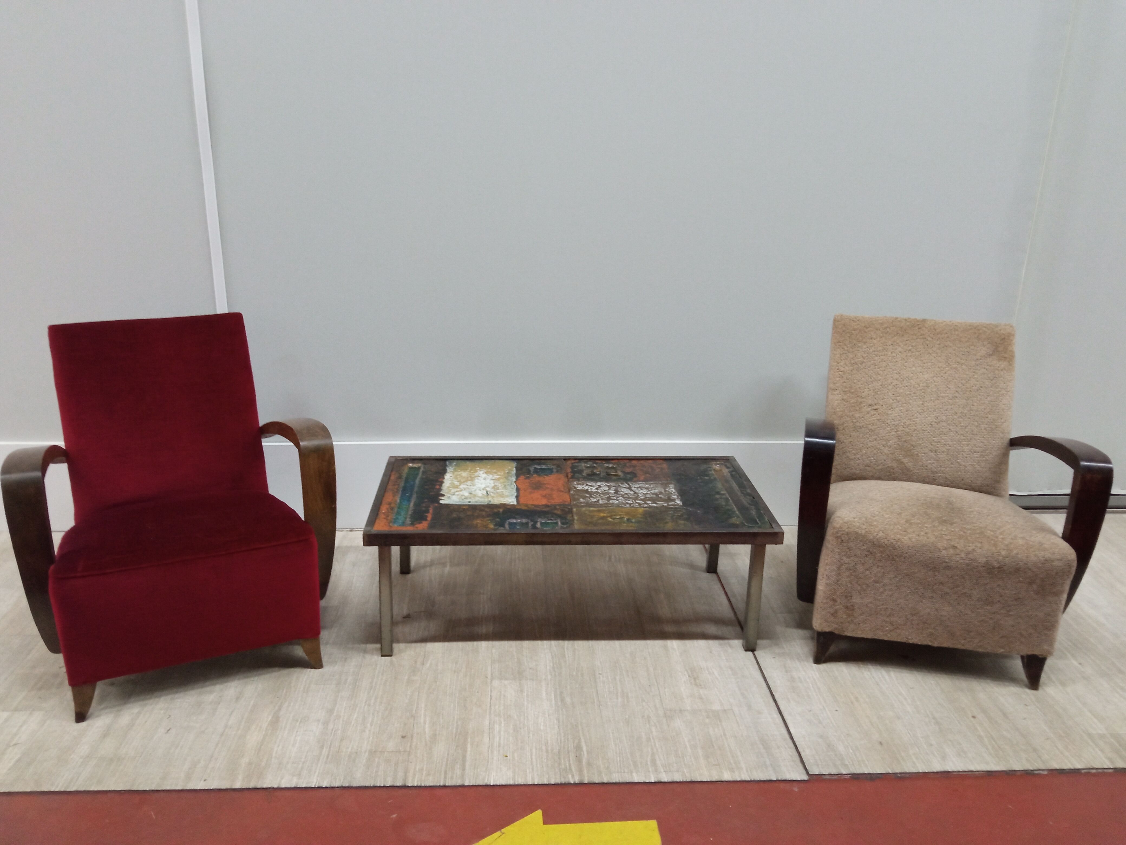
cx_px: 563
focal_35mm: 27
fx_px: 878
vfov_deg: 51.4
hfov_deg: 65.3
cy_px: 422
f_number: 2.2
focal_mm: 3.79
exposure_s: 1/25
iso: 918
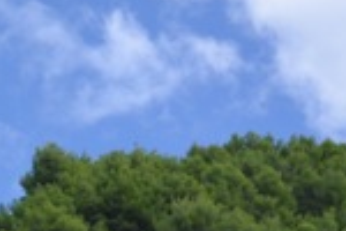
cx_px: -323
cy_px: 374
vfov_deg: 6.8
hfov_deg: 9.7
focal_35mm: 200
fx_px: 1919
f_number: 7.1
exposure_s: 1/200
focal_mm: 25
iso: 200
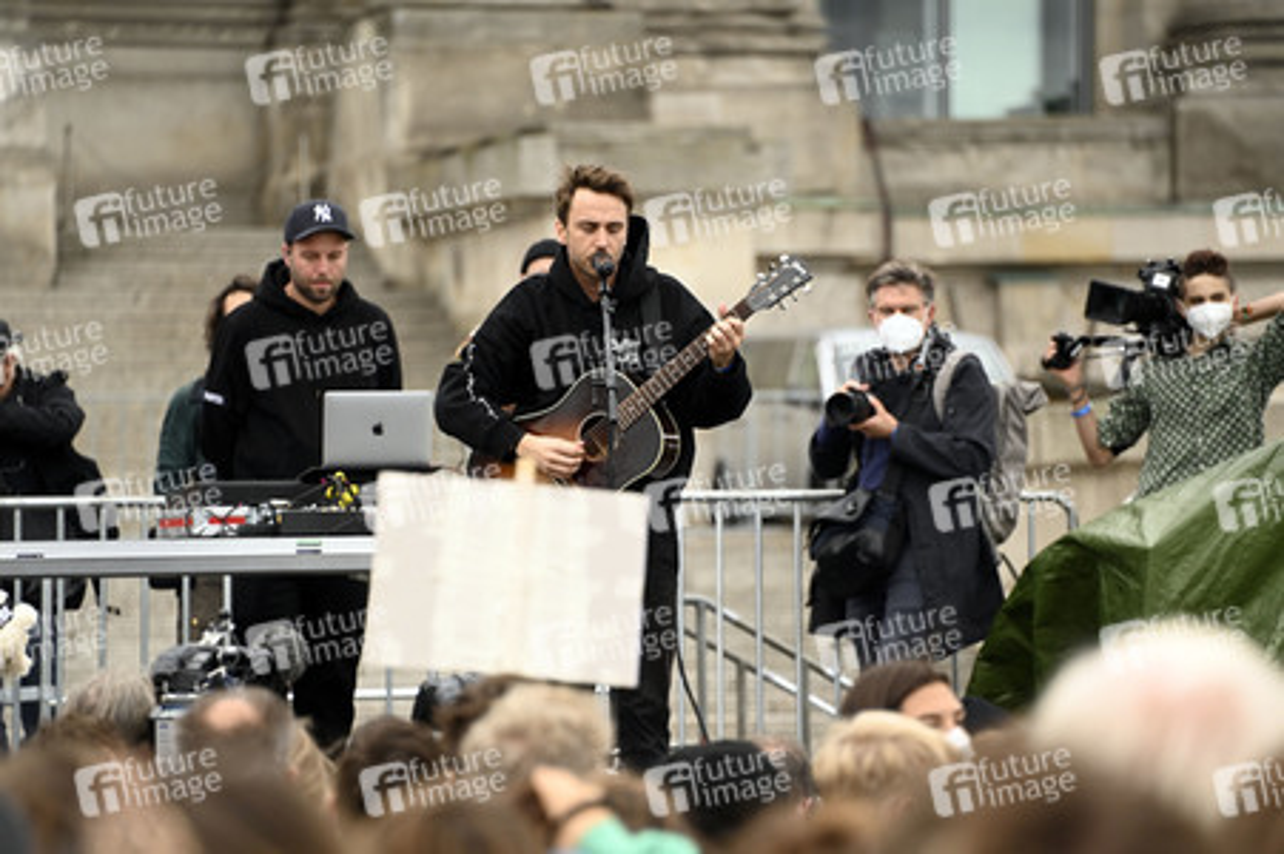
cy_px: 427
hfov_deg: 6.9
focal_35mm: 300
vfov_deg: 4.6
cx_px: 642
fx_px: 10692
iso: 1250
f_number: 5.6
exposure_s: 1/800
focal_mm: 300
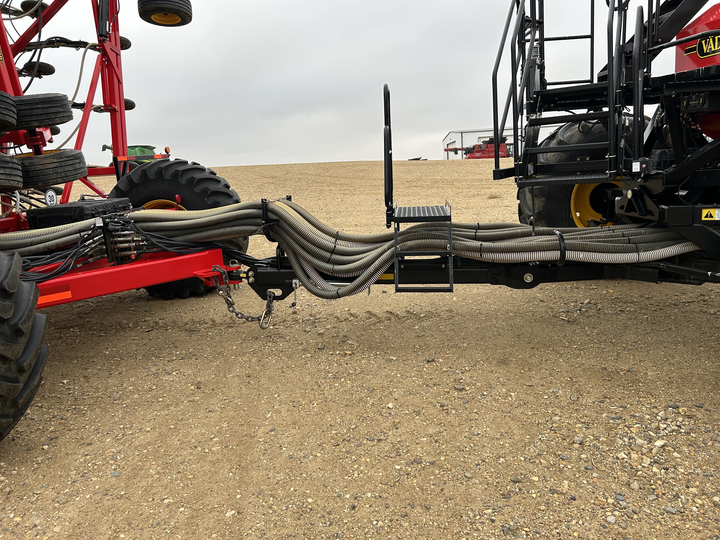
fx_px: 562
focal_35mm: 27
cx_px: 368
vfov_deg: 51.3
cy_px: 262
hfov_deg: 65.3
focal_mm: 5.7
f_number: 1.5
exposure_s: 1/431
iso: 50
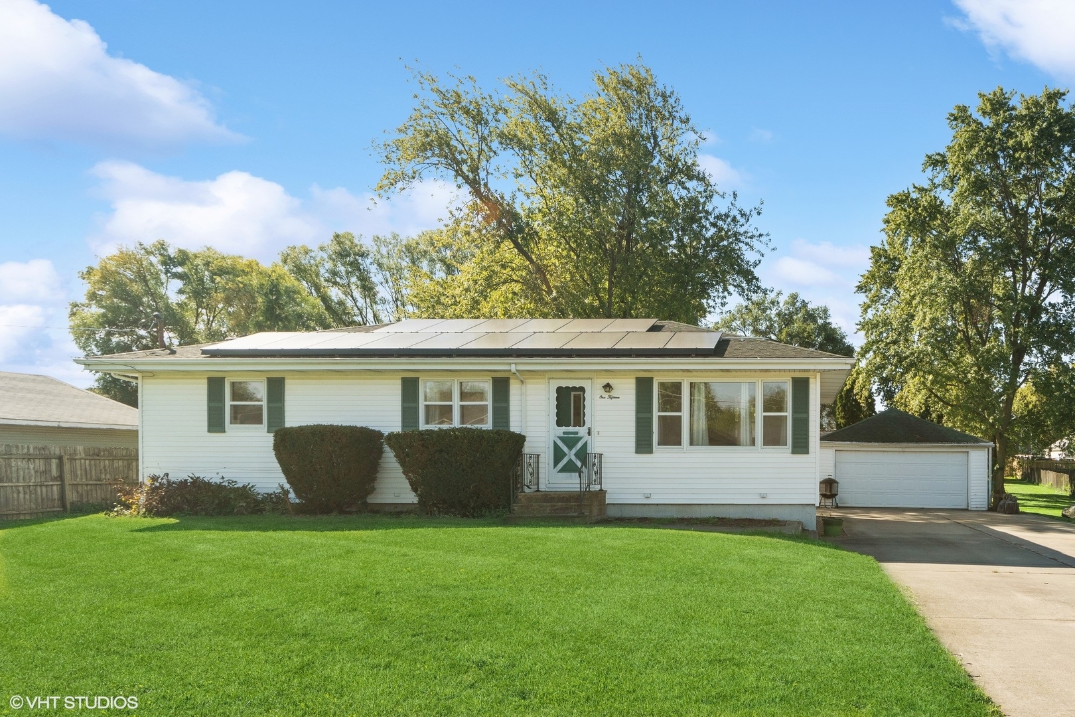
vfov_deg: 57.2
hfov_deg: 78.6
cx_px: 538
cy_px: 358
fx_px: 657
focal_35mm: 22
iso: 200
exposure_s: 1/400
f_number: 9
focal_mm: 15
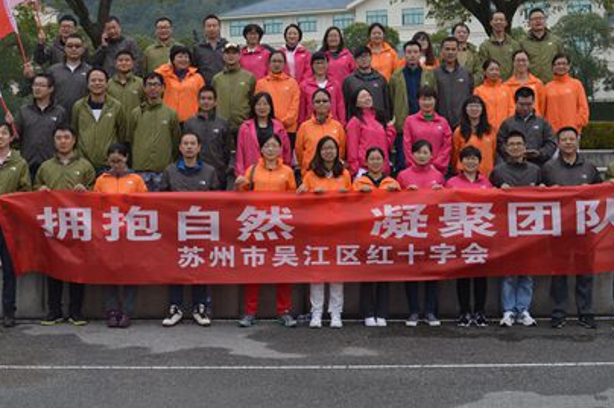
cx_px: 254
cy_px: 106
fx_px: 949
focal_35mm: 56
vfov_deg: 24.0
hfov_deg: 35.7
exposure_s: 1/125
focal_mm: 25
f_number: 5.6
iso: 100
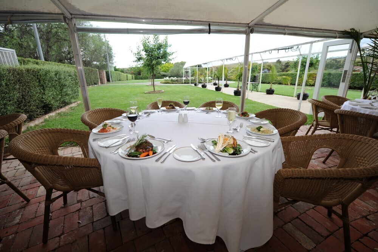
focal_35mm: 15
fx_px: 157
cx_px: 189
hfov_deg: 100.4
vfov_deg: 77.2
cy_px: 126
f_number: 4.5
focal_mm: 15
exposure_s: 1/1250
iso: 800
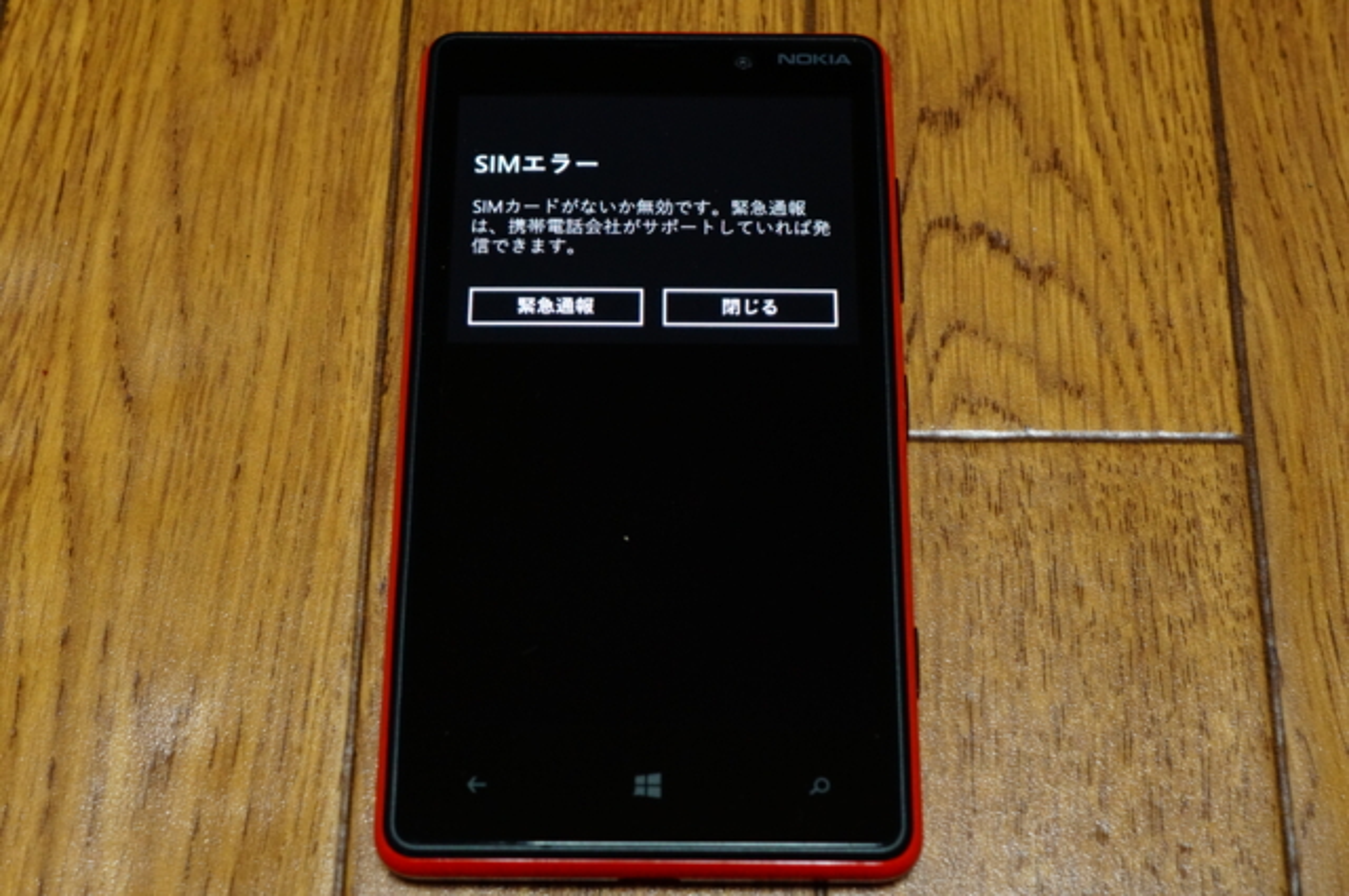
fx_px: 1946
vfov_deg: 25.9
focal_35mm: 52
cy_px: 448
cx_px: 674
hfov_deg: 38.2
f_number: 8
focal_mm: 35
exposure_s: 1/20
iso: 1600
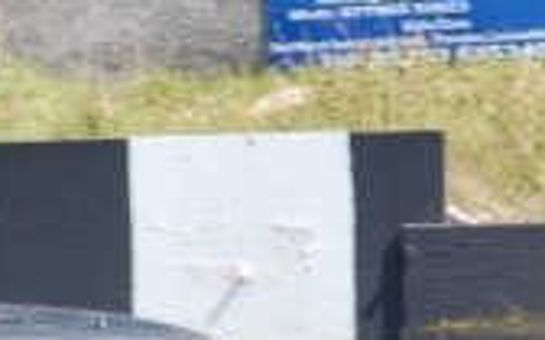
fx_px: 6758
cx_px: 165
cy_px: 473
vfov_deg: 2.9
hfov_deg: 4.6
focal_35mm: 455
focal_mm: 78
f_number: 5.6
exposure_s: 1/640
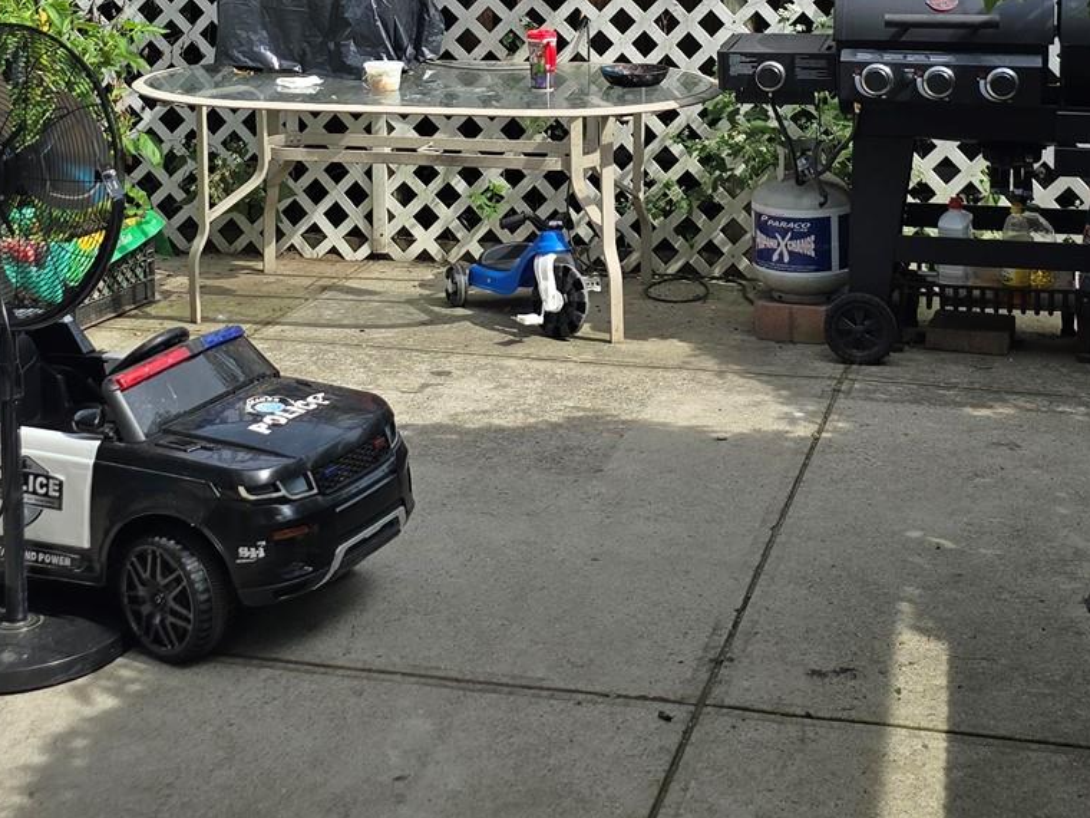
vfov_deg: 22.7
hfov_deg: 31.1
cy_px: -4
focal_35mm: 62
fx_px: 1952
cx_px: 648
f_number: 1.7
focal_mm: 6.3
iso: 12
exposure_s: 1/577
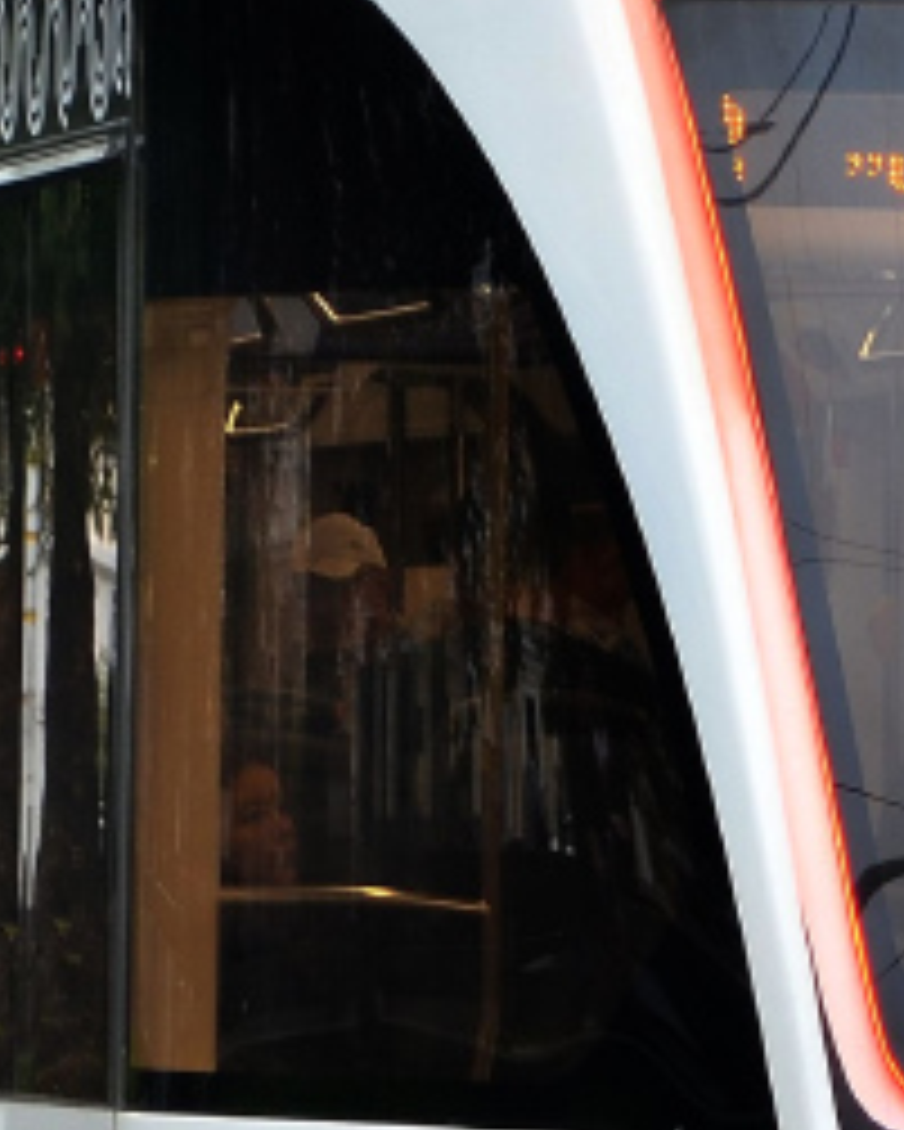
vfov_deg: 3.4
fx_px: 18951
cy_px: 79
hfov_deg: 2.7
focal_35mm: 567
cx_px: 679
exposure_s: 1/30
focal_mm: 78
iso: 100
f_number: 5.3
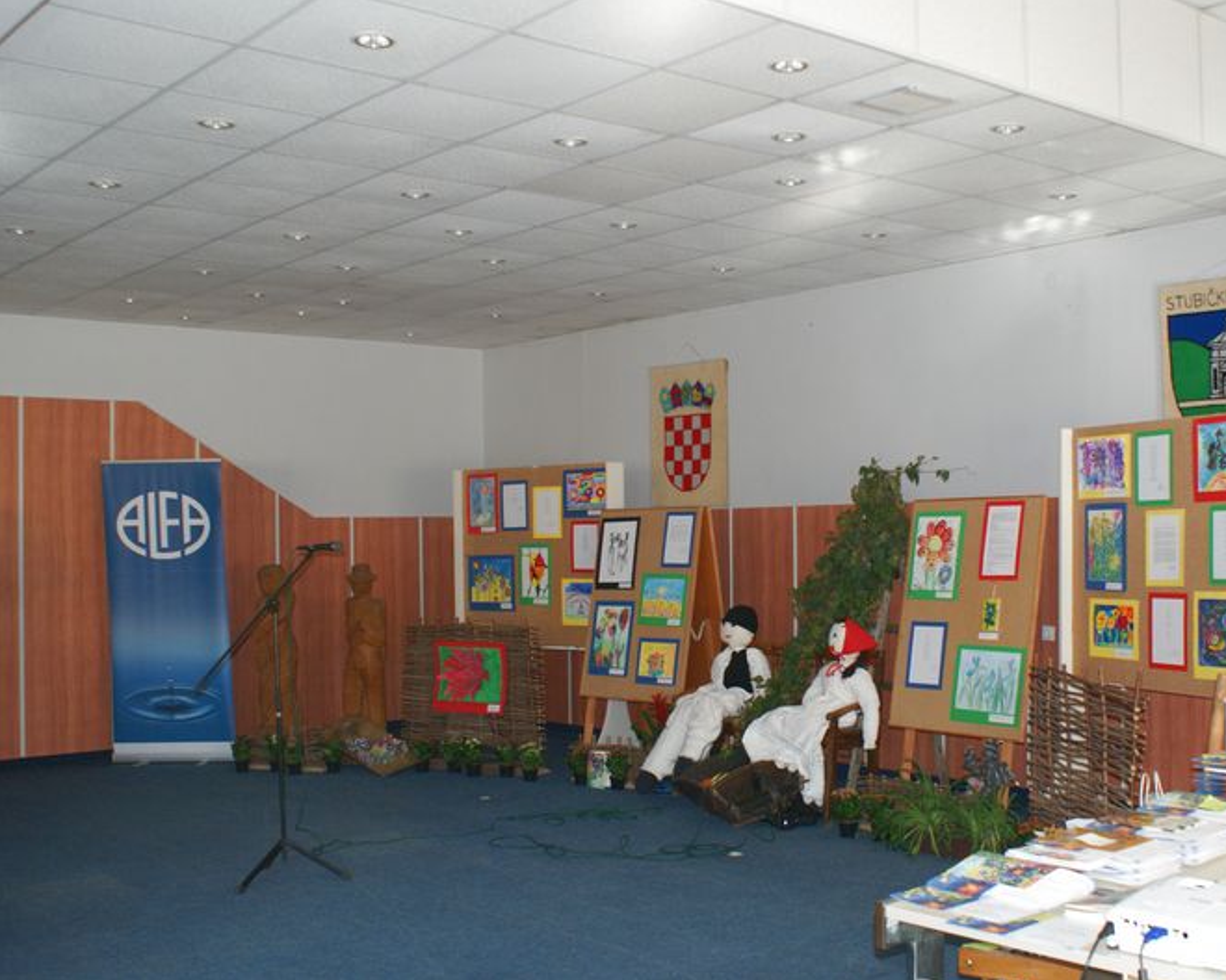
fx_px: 1488
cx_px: 741
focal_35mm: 41
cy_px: 490
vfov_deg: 36.5
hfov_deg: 44.5
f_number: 5.6
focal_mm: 24
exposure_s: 1/60
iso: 400
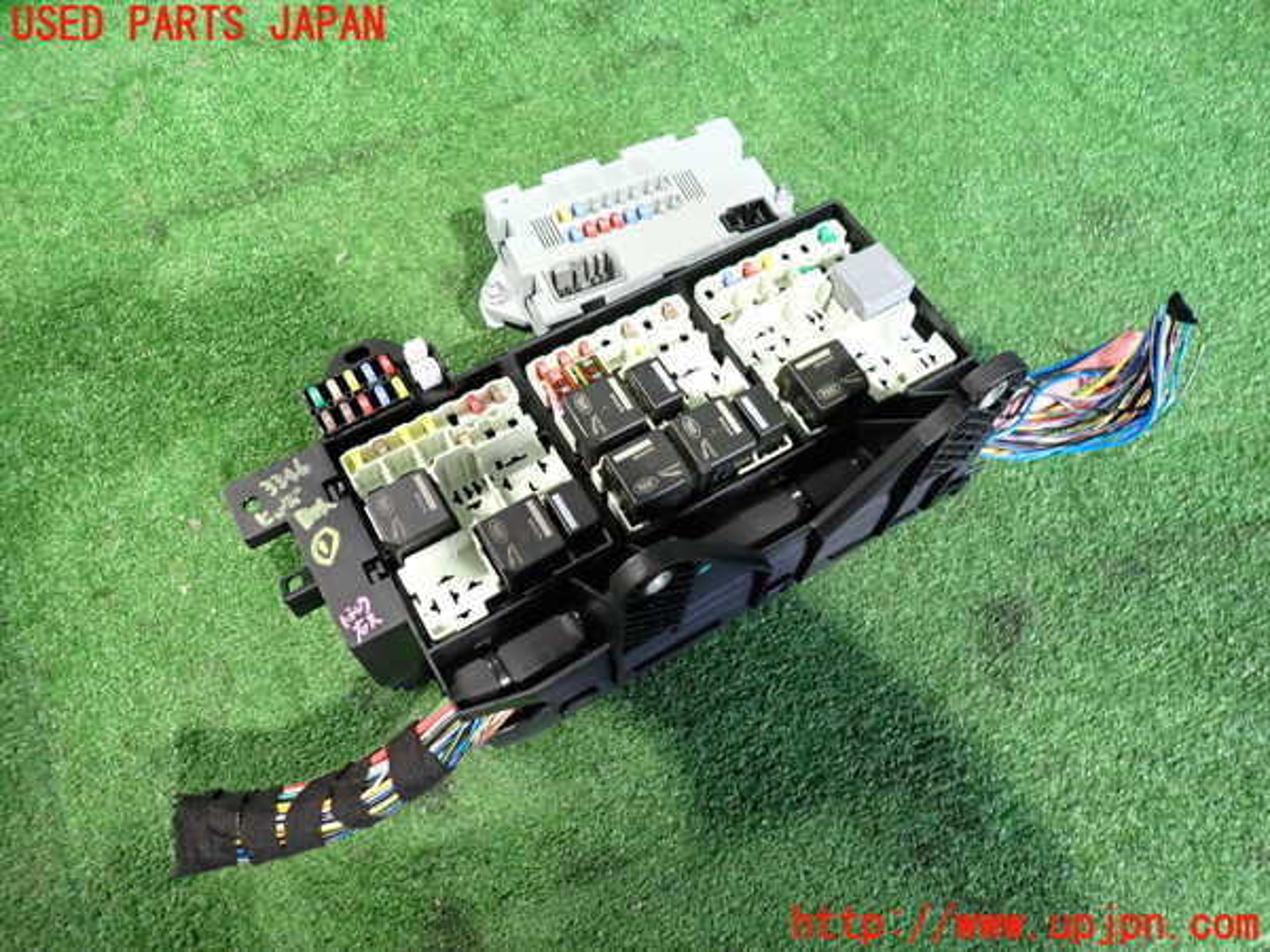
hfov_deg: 69.4
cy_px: 476
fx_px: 917
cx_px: 635
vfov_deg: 54.9
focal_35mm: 25
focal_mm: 4.5
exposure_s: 1/30
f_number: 2
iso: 640
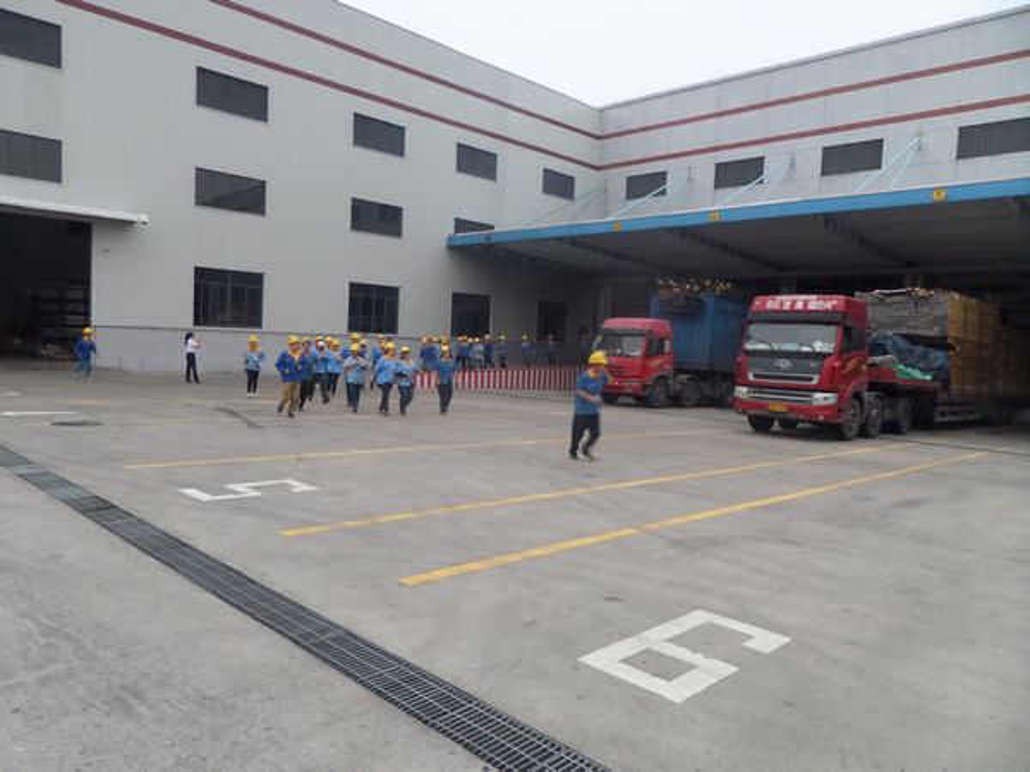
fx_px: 714
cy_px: 386
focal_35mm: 24
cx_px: 515
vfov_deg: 56.8
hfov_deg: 71.6
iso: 200
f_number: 3.1
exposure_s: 1/30
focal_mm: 4.3
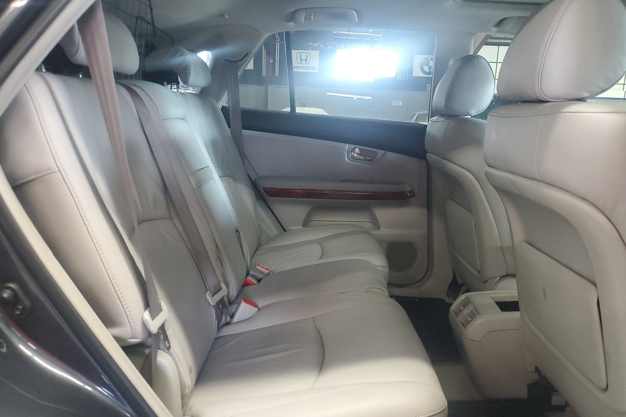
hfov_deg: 65.5
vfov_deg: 46.4
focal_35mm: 28
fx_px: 487
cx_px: 315
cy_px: 213
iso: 300
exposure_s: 1/30
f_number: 1.5
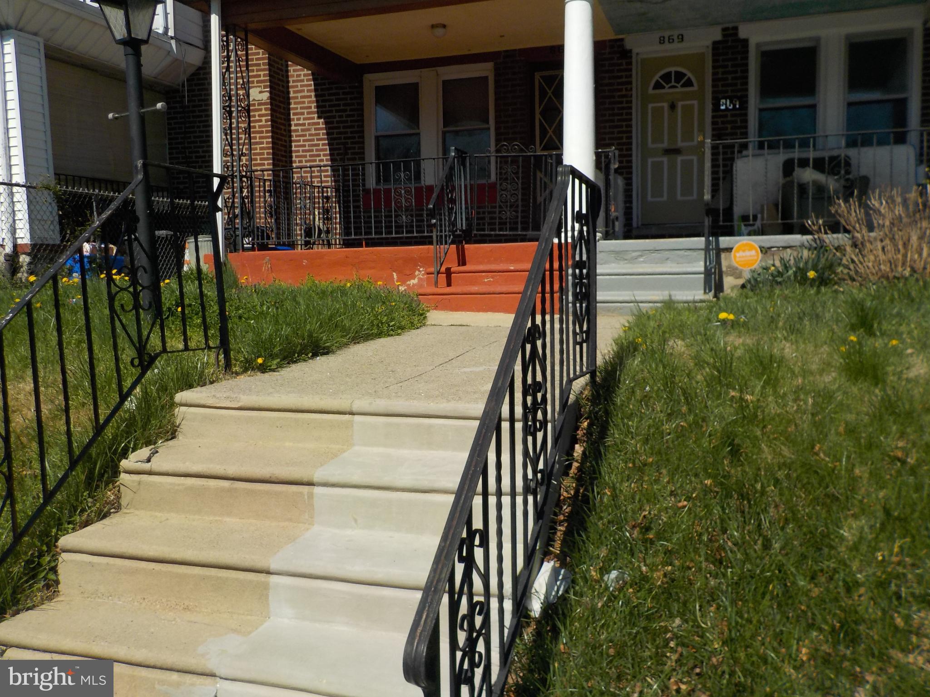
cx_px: 465
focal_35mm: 30
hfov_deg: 60.0
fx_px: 806
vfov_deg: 46.8
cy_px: 348
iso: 125
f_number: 6.6
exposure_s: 1/500
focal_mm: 4.1
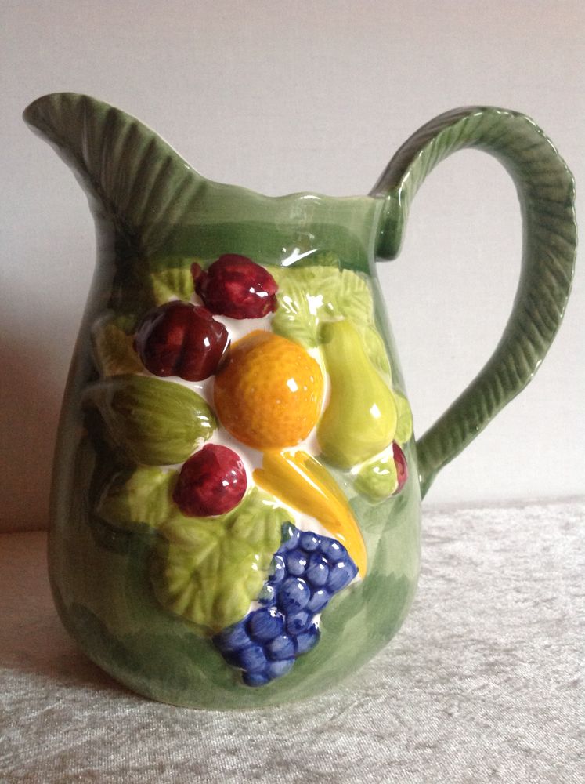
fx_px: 791
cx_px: 292
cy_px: 392
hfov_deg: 40.6
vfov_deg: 52.7
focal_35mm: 35
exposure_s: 1/15
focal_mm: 4.28
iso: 250
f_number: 2.4
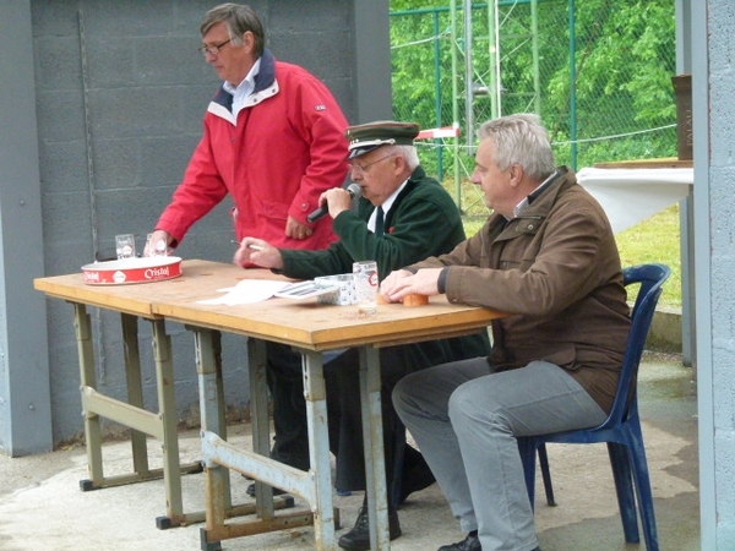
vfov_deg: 14.9
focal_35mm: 99
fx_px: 2102
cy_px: 276
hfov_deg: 19.8
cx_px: 368
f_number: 3.5
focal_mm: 17.8
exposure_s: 1/60
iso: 400
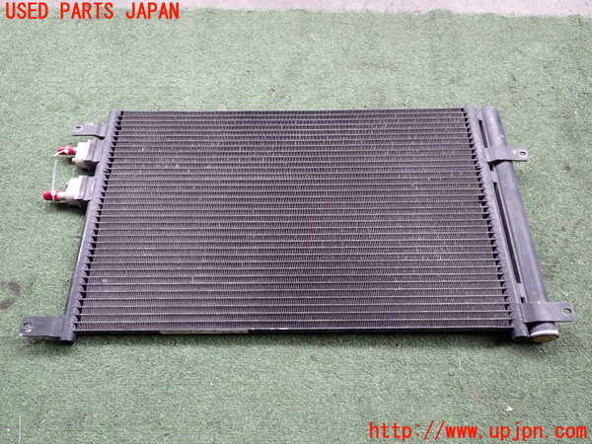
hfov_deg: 60.0
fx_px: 513
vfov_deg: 46.8
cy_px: 222
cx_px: 296
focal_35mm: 30
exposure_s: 1/125
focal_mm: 5.4
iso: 160
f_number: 2.3
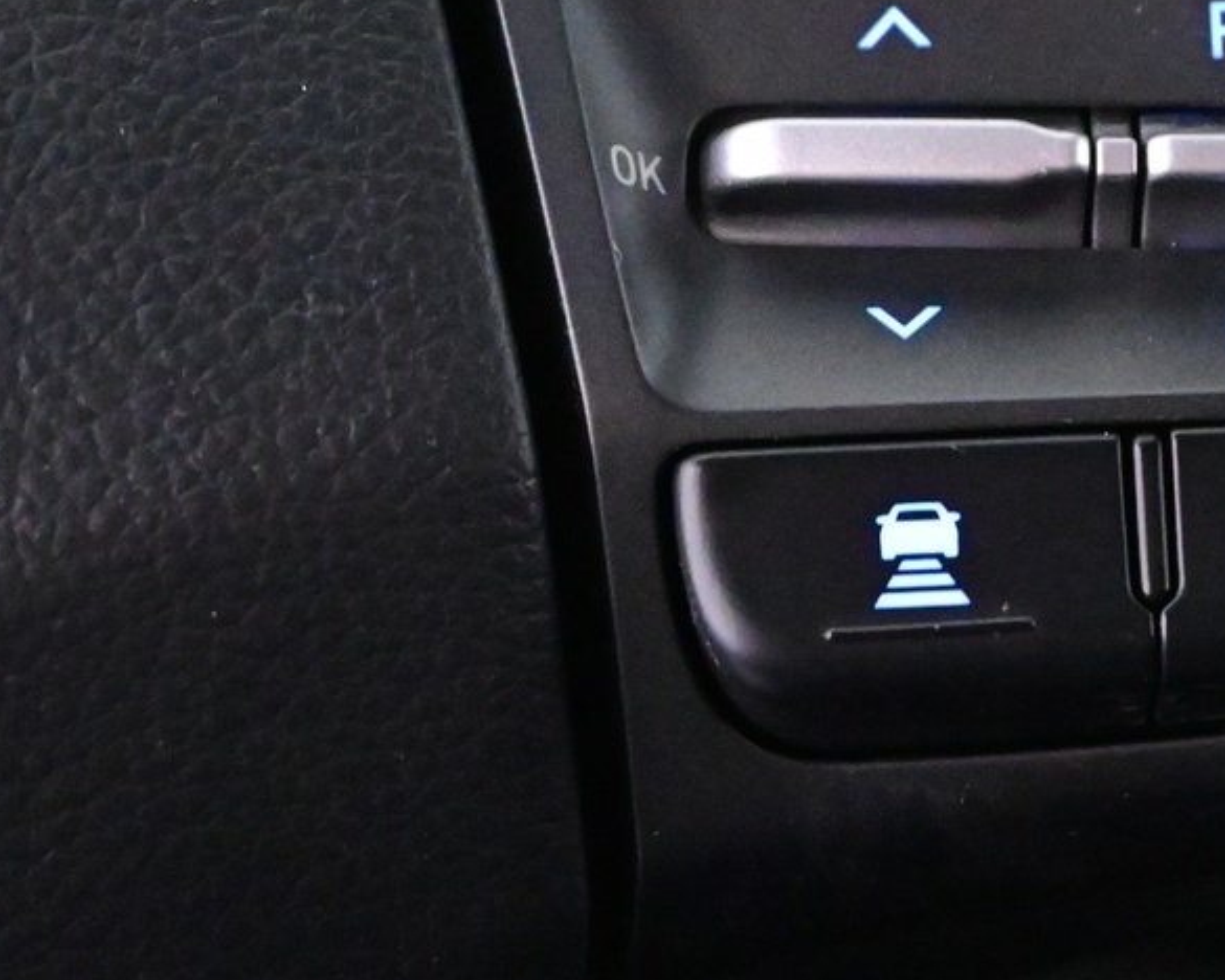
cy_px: 235
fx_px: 4242
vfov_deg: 13.1
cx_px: 1001
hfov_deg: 16.3
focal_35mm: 117
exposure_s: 1/50
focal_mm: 30
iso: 10000
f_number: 4.8
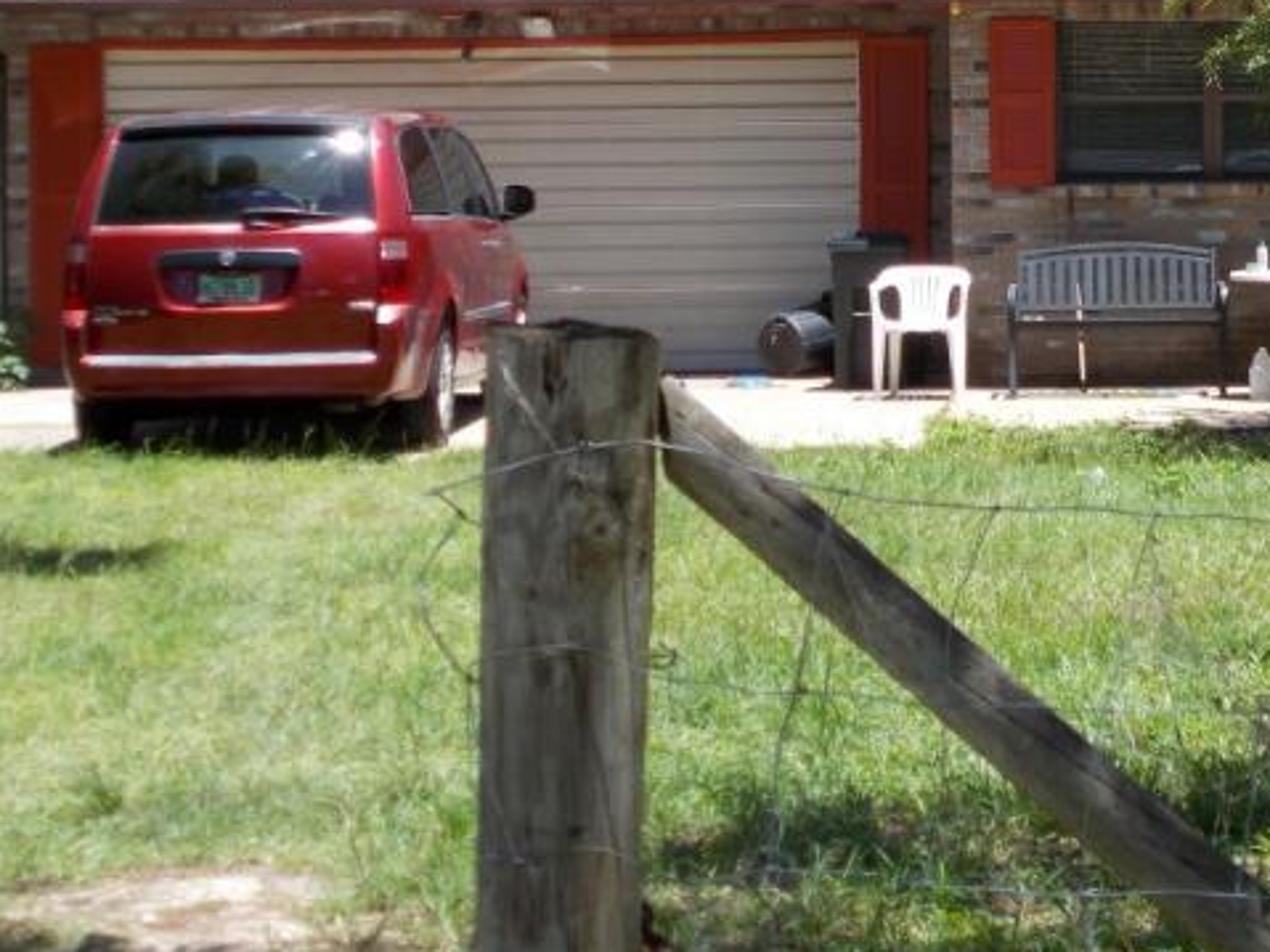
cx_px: 1034
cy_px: 29
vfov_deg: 11.8
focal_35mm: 124
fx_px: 4548
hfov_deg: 15.8
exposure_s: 1/250
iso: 80
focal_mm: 10.3
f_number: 4.9
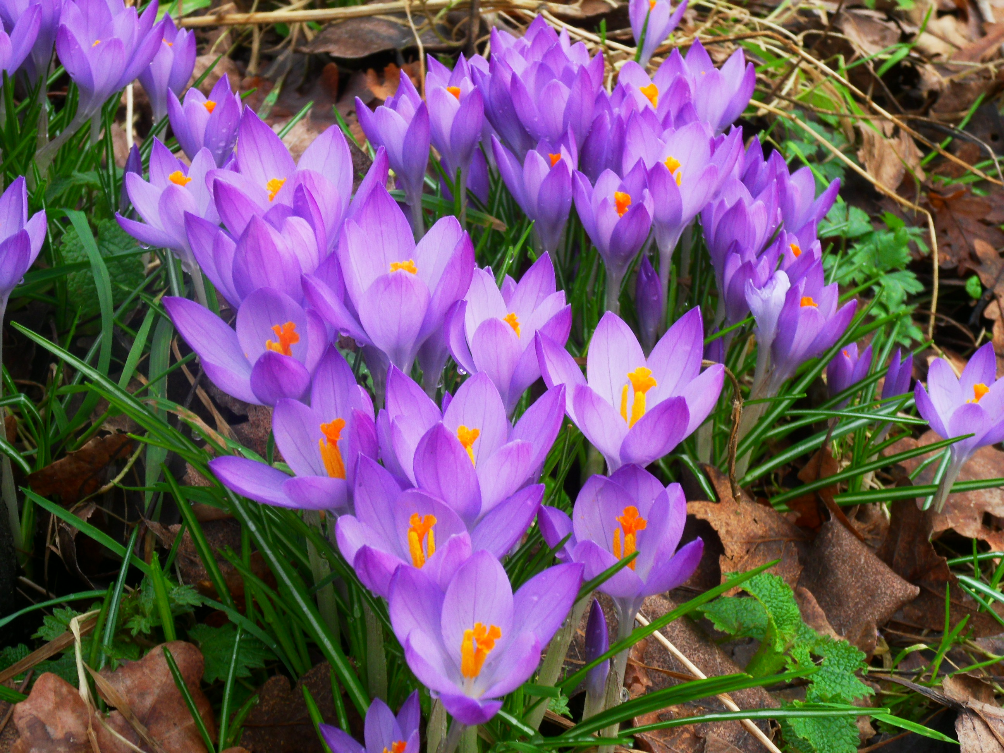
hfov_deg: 27.8
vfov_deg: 21.0
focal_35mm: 70
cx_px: 502
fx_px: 2030
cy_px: 376
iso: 80
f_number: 5.1
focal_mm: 12.3
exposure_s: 1/60
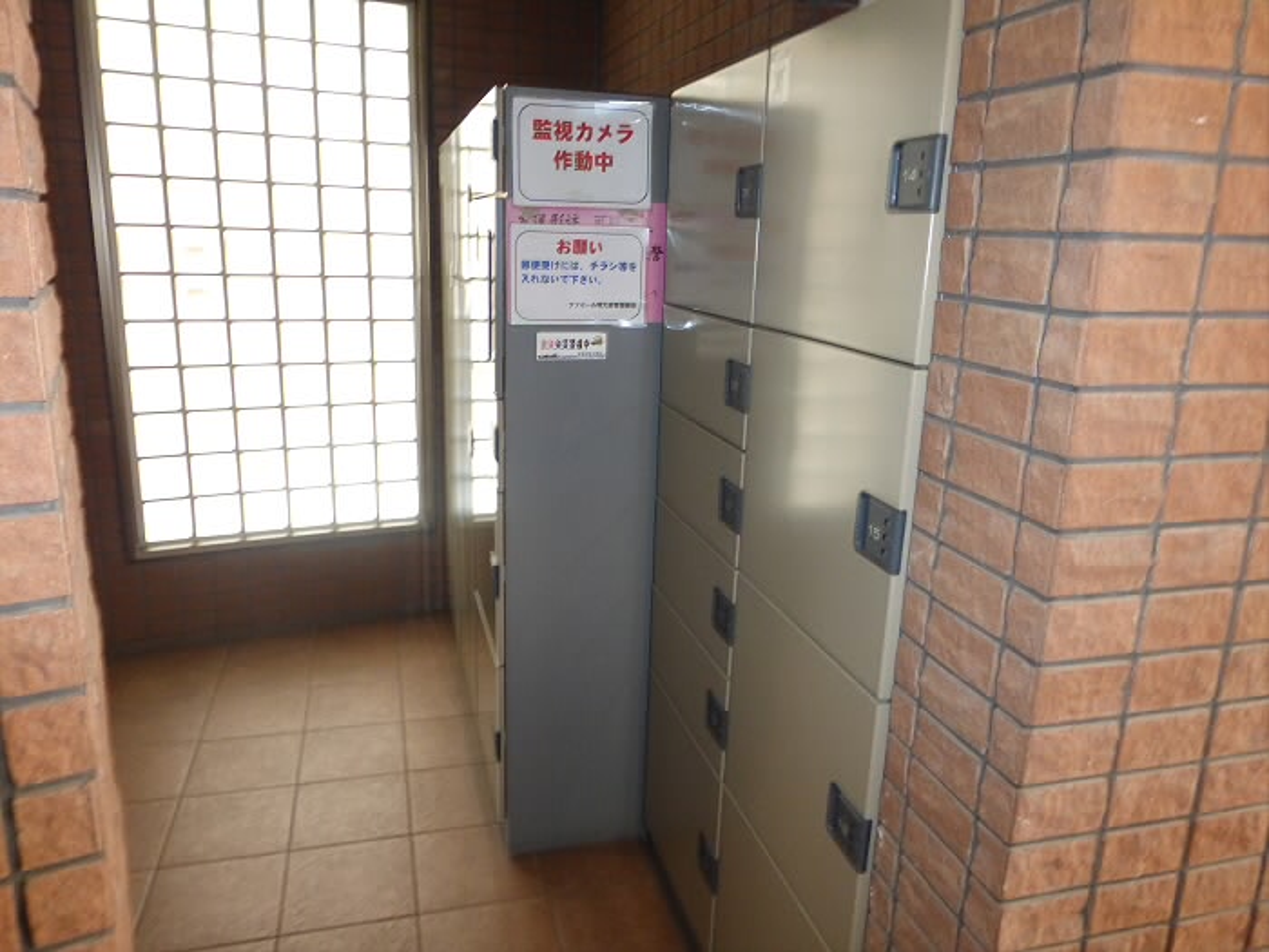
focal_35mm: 24
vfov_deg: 56.8
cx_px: 634
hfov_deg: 71.6
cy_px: 476
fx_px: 880
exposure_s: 1/60
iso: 400
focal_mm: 4.3
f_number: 3.3
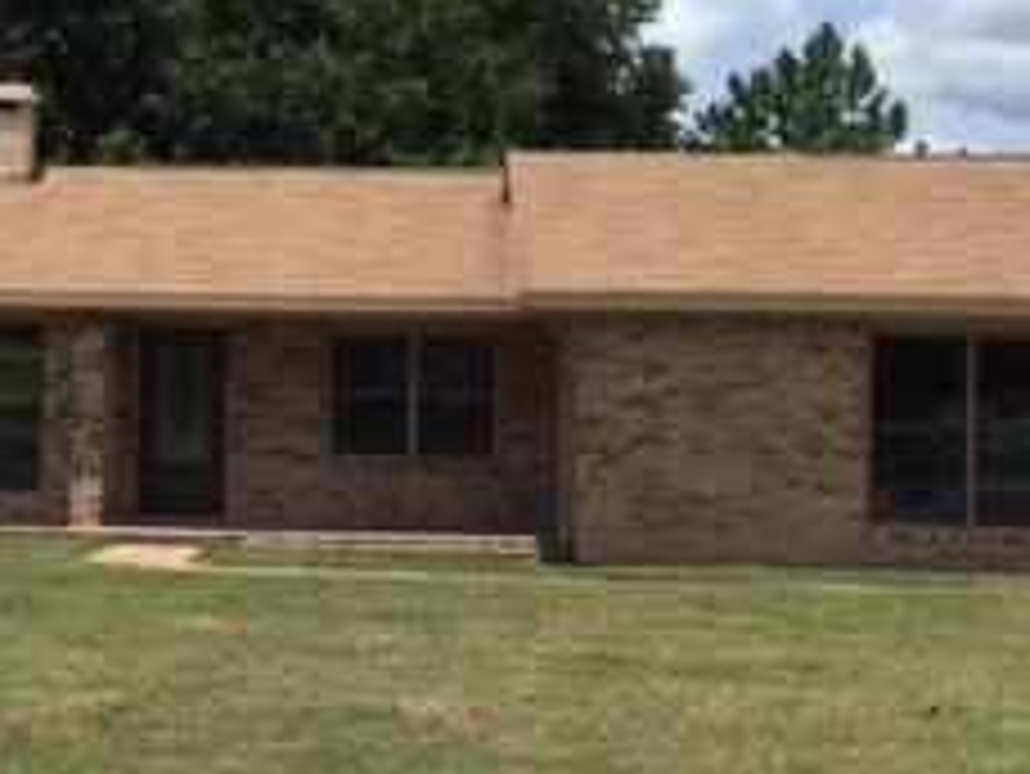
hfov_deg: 23.8
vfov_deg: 18.2
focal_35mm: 81
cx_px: 247
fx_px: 2411
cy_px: 346
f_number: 2.2
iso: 32
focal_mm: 4.15
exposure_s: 1/3597
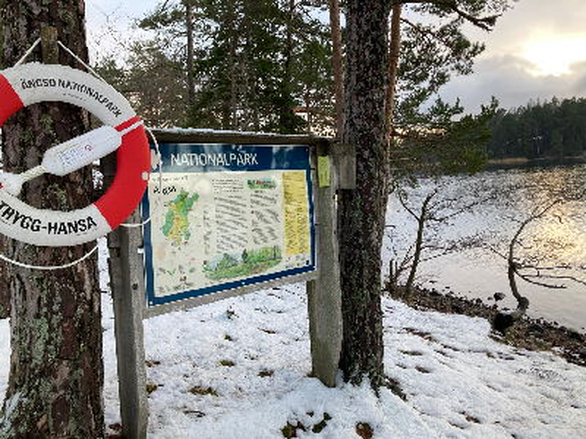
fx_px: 474
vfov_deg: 49.7
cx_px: 293
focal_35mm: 28
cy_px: 220
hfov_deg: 63.4
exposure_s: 1/121
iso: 64
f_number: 1.8
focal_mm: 3.99
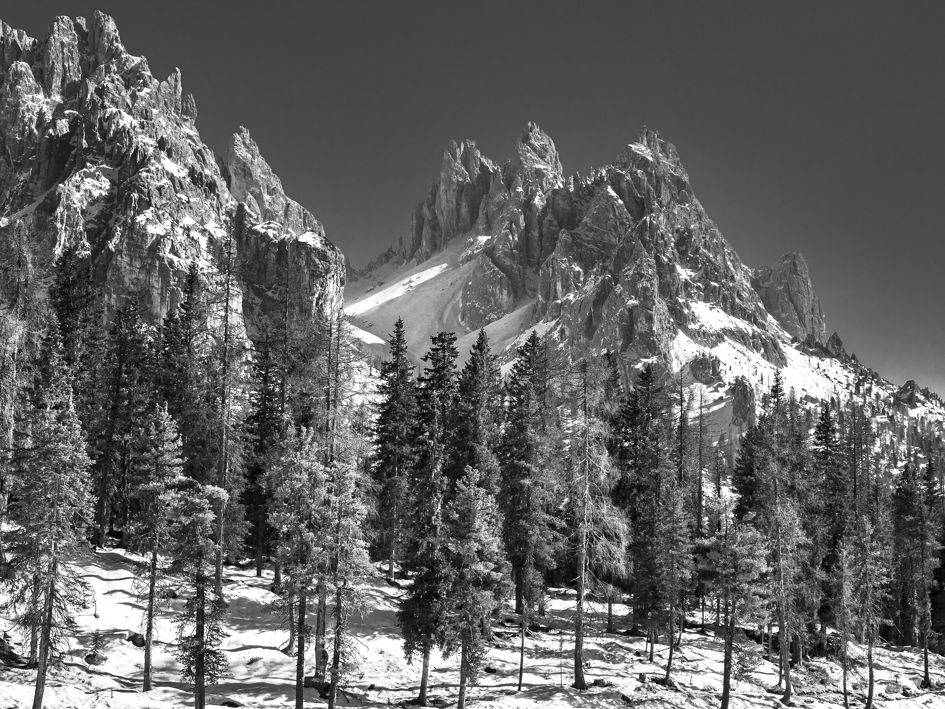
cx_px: 472
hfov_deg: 32.2
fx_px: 1638
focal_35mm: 60
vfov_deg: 24.4
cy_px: 354
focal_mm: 30
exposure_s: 1/500
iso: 200
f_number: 8
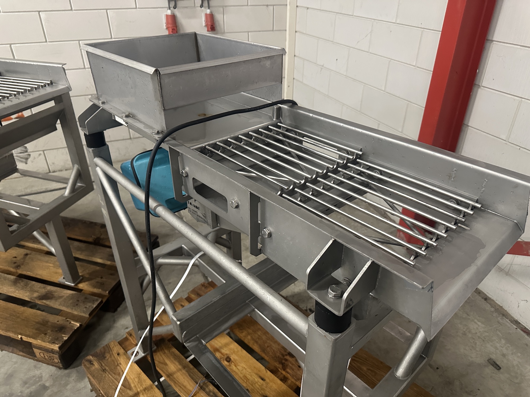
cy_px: 198
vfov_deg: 56.8
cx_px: 265
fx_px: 367
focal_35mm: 24
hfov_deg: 71.6
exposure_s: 1/50
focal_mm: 6.86
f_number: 1.78
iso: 640
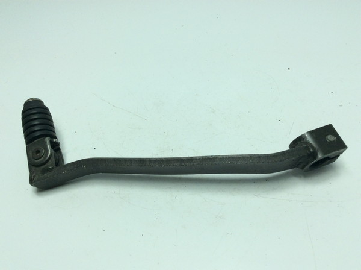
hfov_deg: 56.9
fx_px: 333
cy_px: 135
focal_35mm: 32
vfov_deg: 44.0
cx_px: 180
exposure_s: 1/608
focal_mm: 3.3
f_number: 2.4
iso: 32
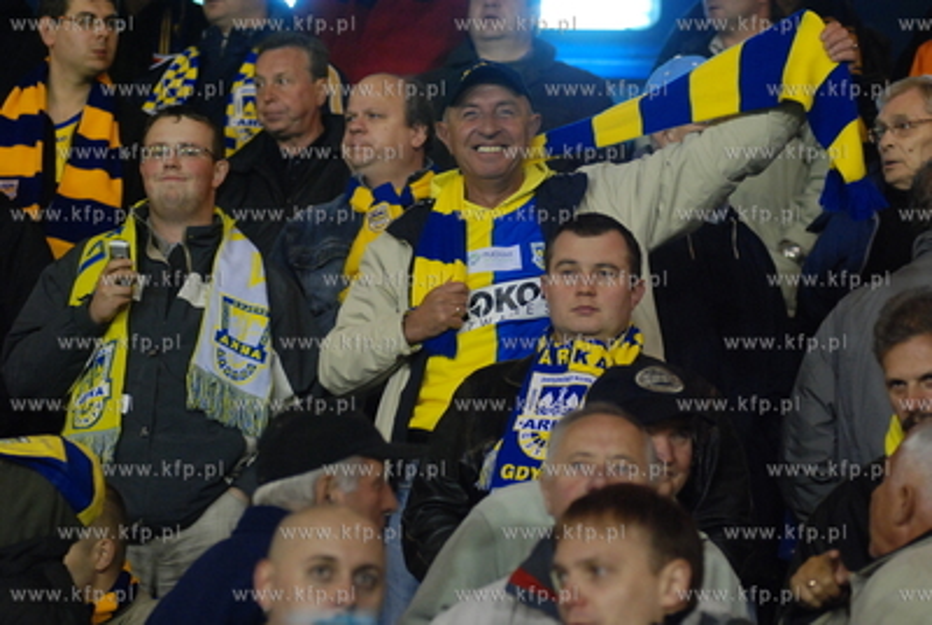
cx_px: 466
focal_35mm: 158
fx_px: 4083
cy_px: 312
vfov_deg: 8.7
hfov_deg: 13.0
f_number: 2.8
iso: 1250
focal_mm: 105
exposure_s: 1/100
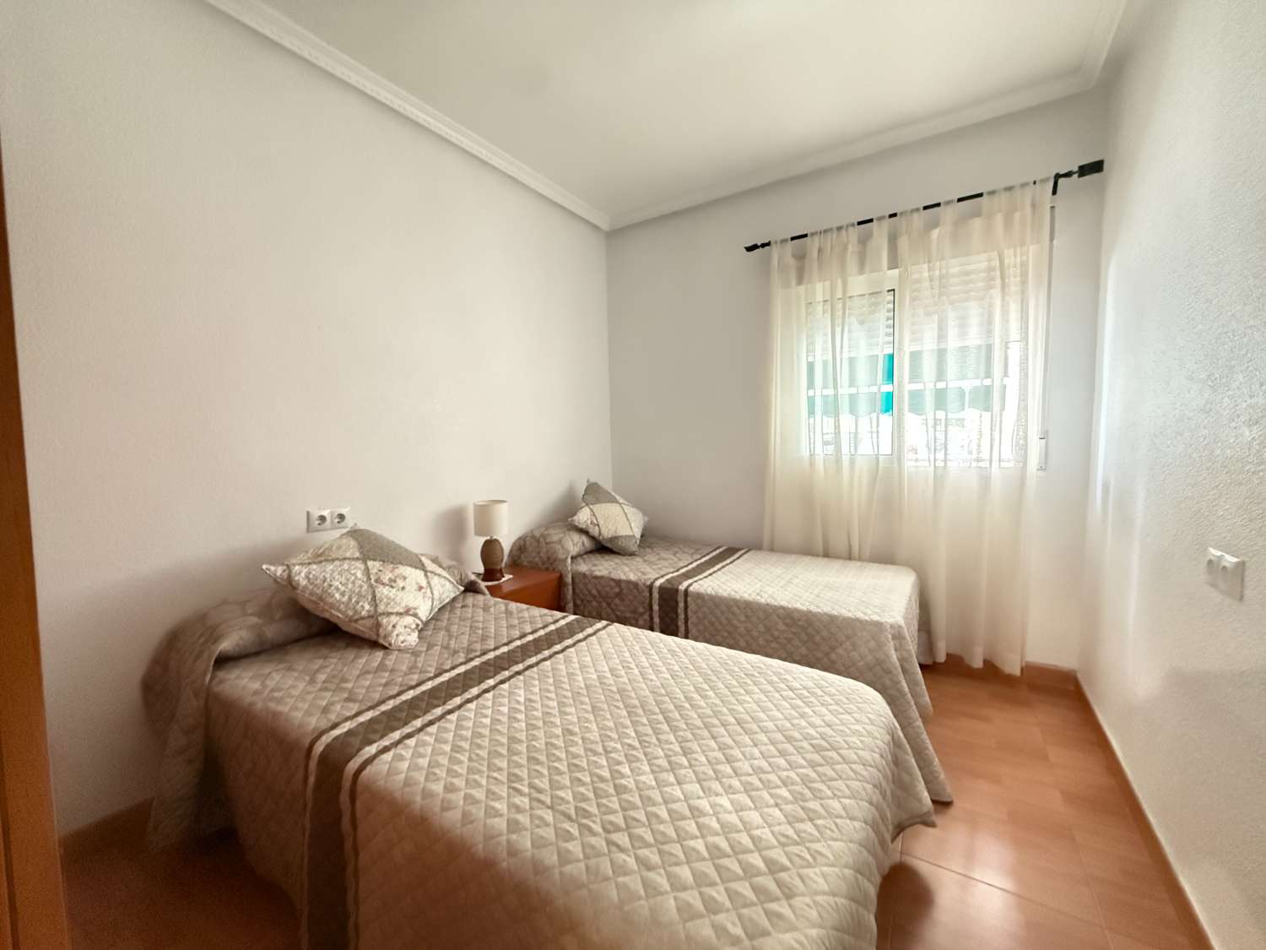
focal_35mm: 14
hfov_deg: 102.1
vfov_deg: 85.7
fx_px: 512
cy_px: 475
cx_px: 633
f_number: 2.2
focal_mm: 2.22
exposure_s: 1/50
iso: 1250
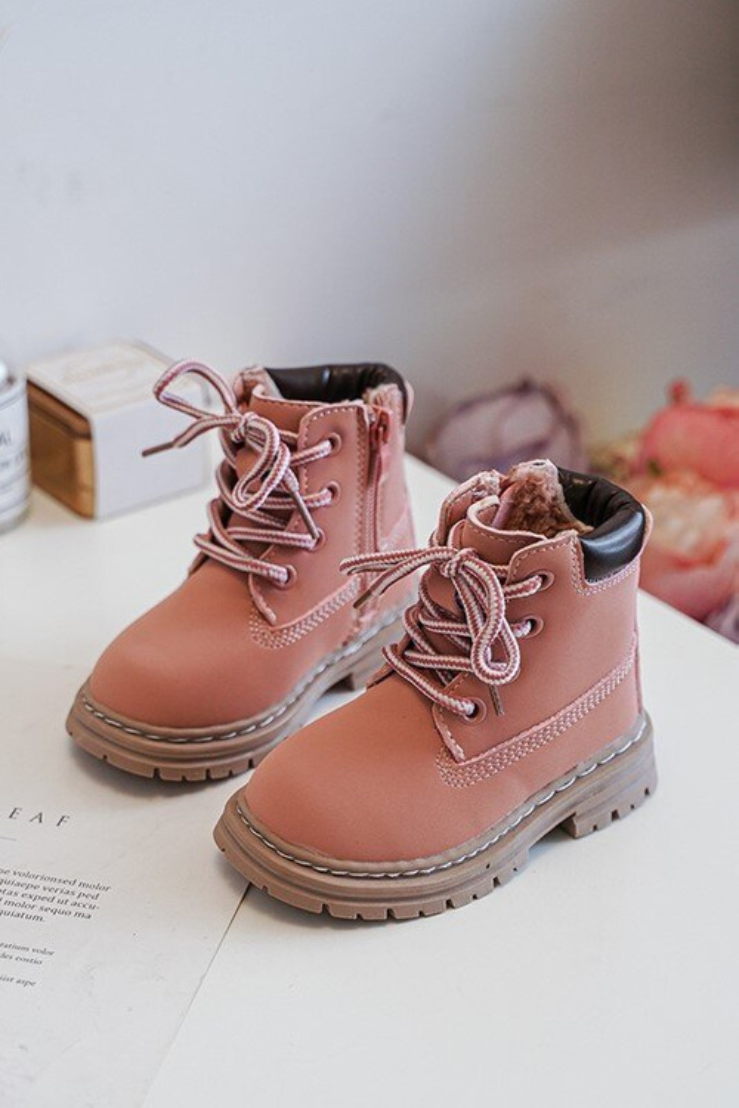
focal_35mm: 50
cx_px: 370
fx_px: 1539
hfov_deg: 27.0
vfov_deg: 39.6
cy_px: 554
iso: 500
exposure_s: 1/100
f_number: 4
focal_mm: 50
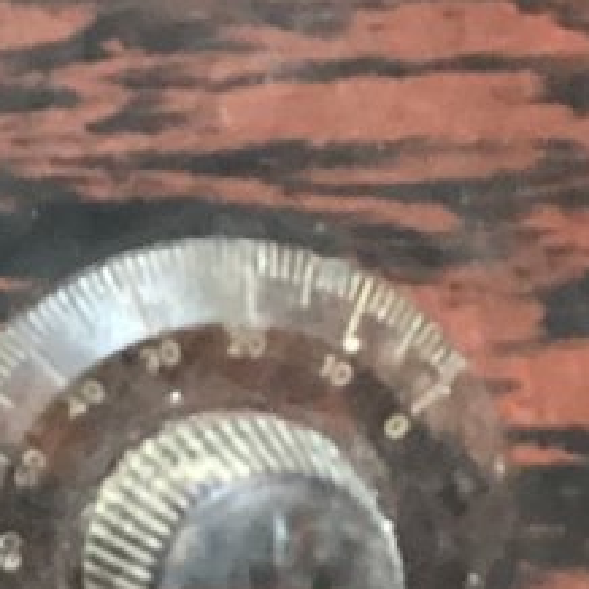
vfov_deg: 9.2
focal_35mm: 190
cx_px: -712
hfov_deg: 8.6
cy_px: 277
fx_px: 3658
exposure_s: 1/30
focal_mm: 3.3
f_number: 2.4
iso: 800
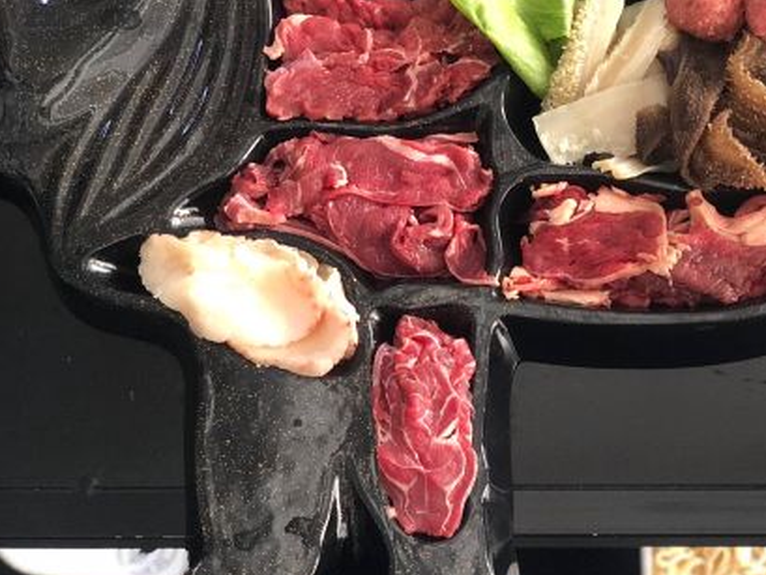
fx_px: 1970
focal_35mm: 89
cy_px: 188
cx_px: 626
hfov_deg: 21.7
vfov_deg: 16.6
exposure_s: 1/24
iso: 160
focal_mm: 6
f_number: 2.4
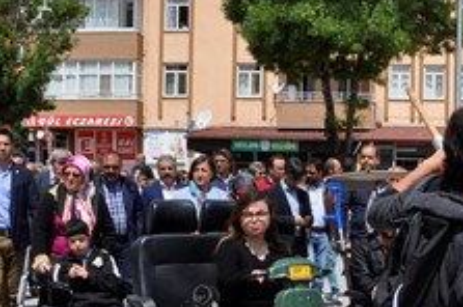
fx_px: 1104
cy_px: 306
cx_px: 397
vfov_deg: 15.6
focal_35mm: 86
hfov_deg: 23.2
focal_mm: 20
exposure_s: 1/400
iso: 200
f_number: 10
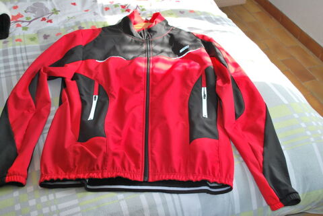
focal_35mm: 39
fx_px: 350
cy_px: 108
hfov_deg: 49.5
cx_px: 162
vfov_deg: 34.3
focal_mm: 26
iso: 200
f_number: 4.2
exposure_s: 1/80
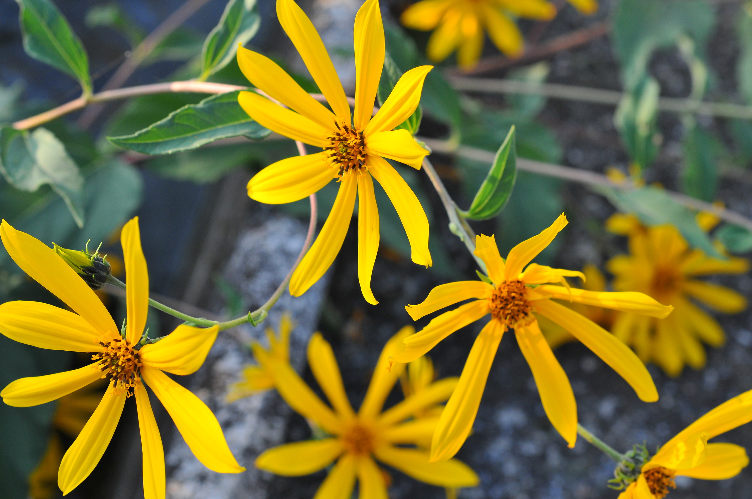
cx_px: 376
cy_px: 250
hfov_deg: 27.0
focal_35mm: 75
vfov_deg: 18.1
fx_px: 1565
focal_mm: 50
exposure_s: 1/200
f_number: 7.1
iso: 400
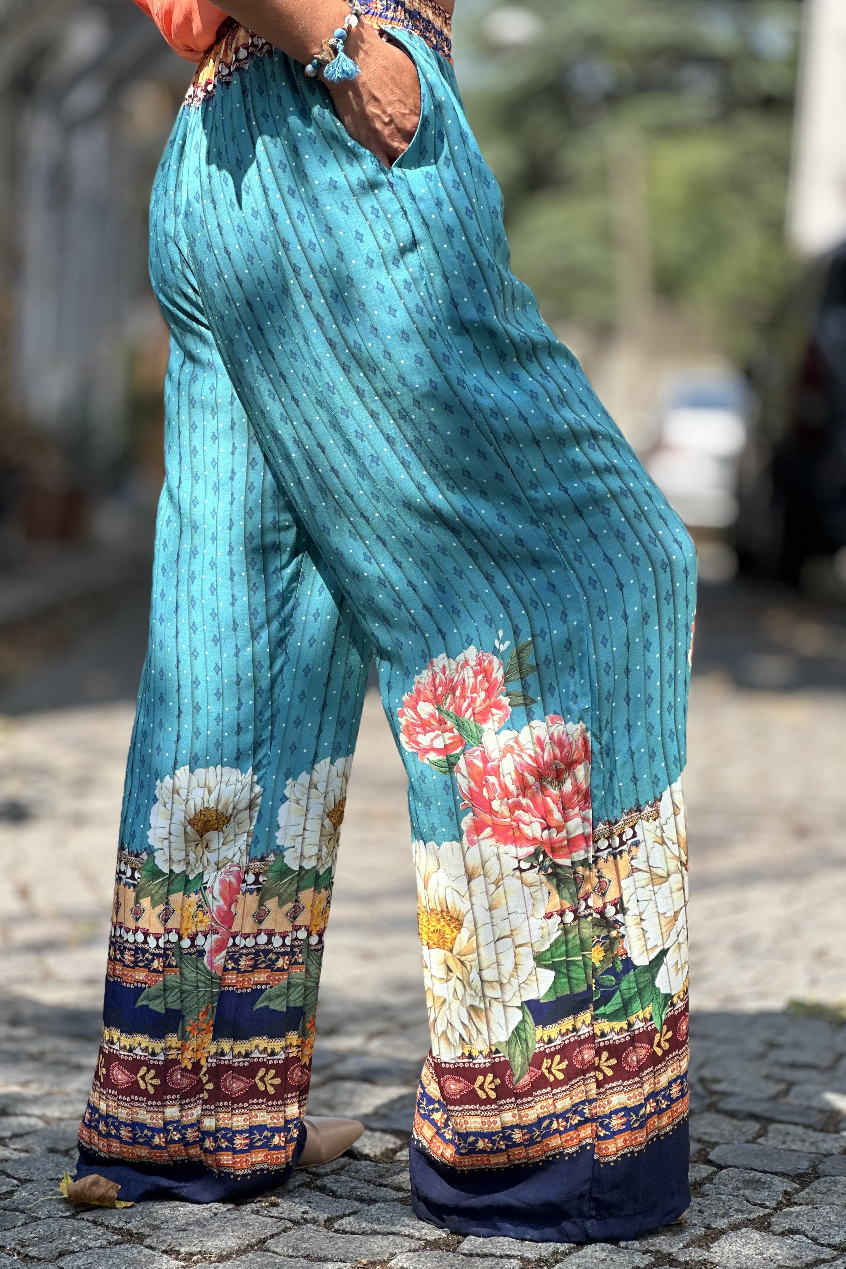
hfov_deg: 16.9
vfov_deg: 25.1
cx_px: 392
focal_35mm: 81
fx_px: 2855
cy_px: 642
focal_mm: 9
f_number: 2.8
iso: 32
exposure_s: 1/330
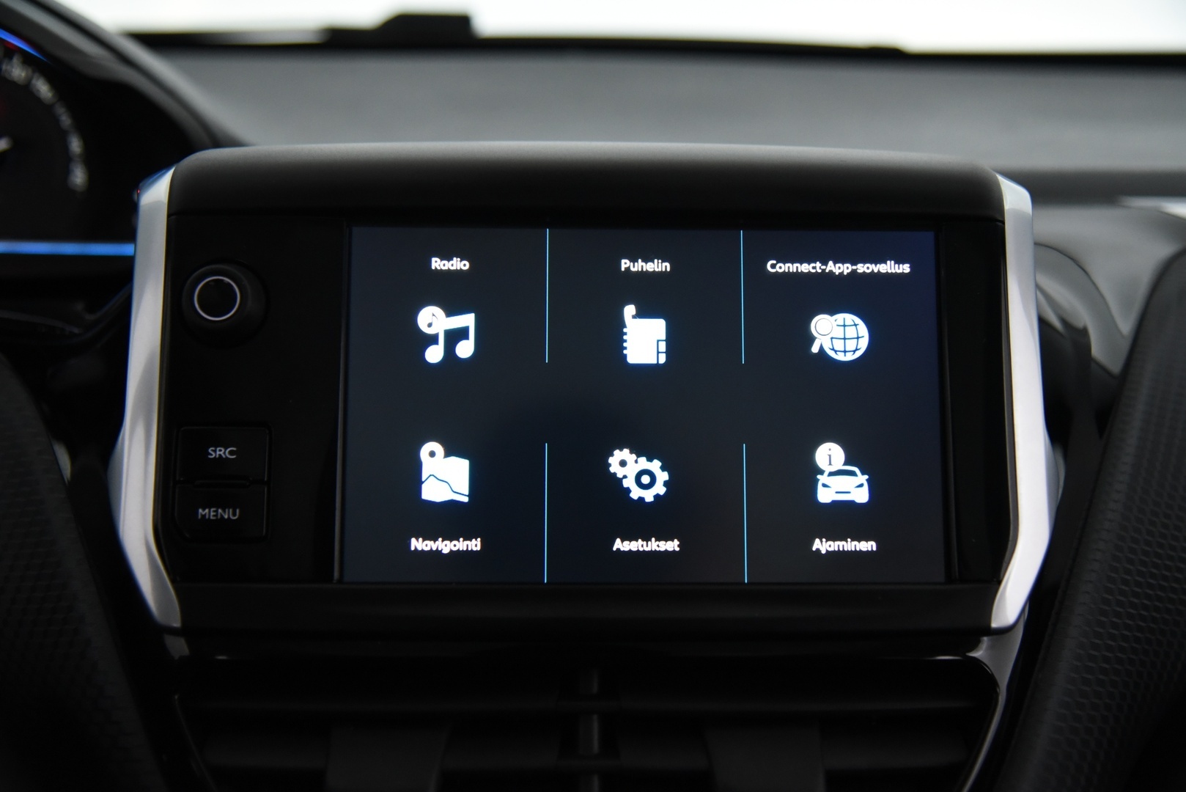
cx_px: 593
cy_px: 396
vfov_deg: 33.4
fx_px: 1318
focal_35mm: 40
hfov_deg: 48.4
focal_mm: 40
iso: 4000
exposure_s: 1/100
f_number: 4
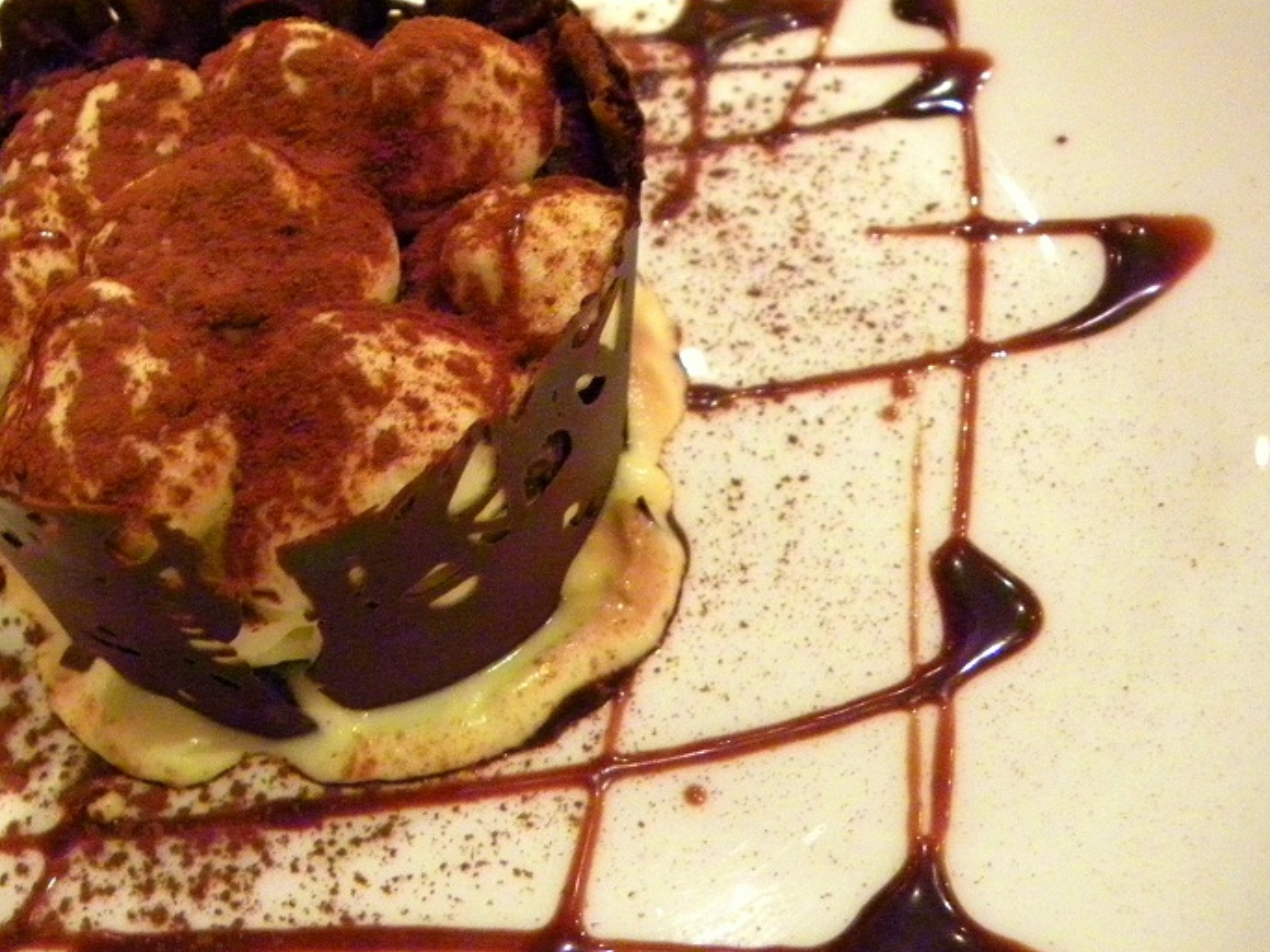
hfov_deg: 47.5
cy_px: 375
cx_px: 347
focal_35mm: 38
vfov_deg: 37.6
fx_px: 1394
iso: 800
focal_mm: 4.6
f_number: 2.8
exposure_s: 1/4.5
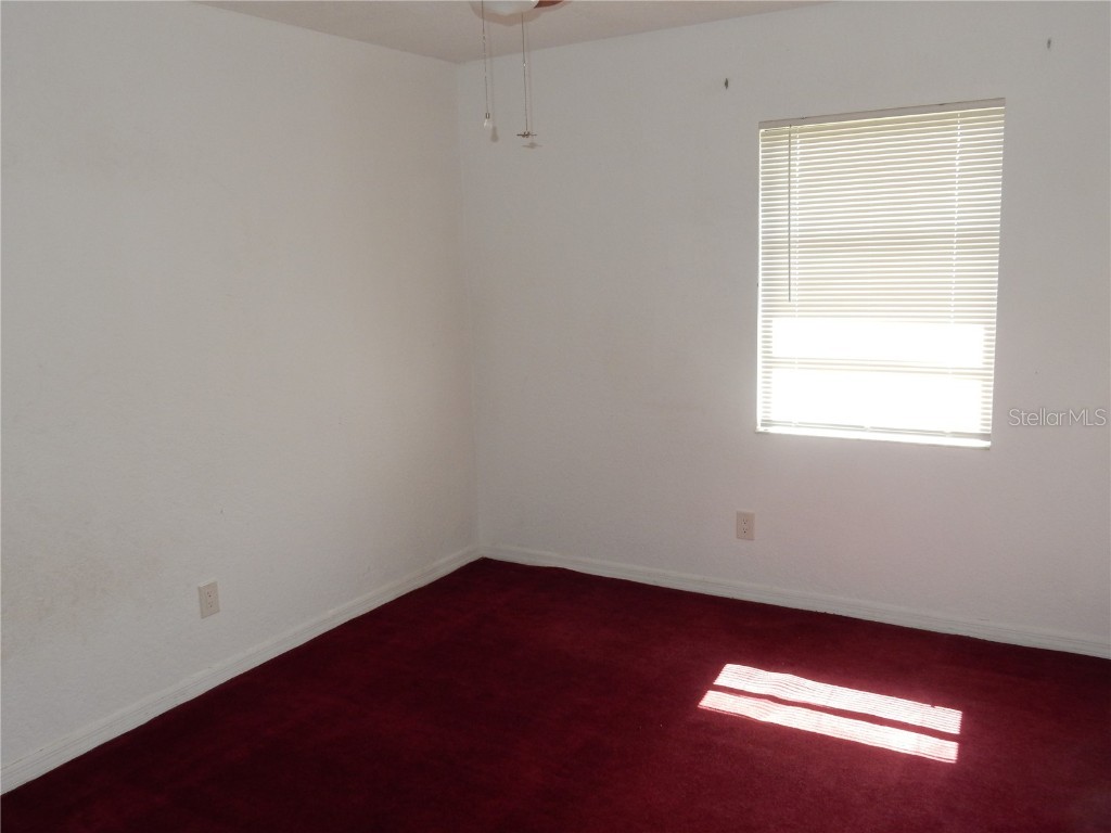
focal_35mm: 30
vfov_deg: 46.8
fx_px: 963
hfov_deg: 60.0
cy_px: 416
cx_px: 556
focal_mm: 5.4
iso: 200
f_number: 4
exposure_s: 1/30
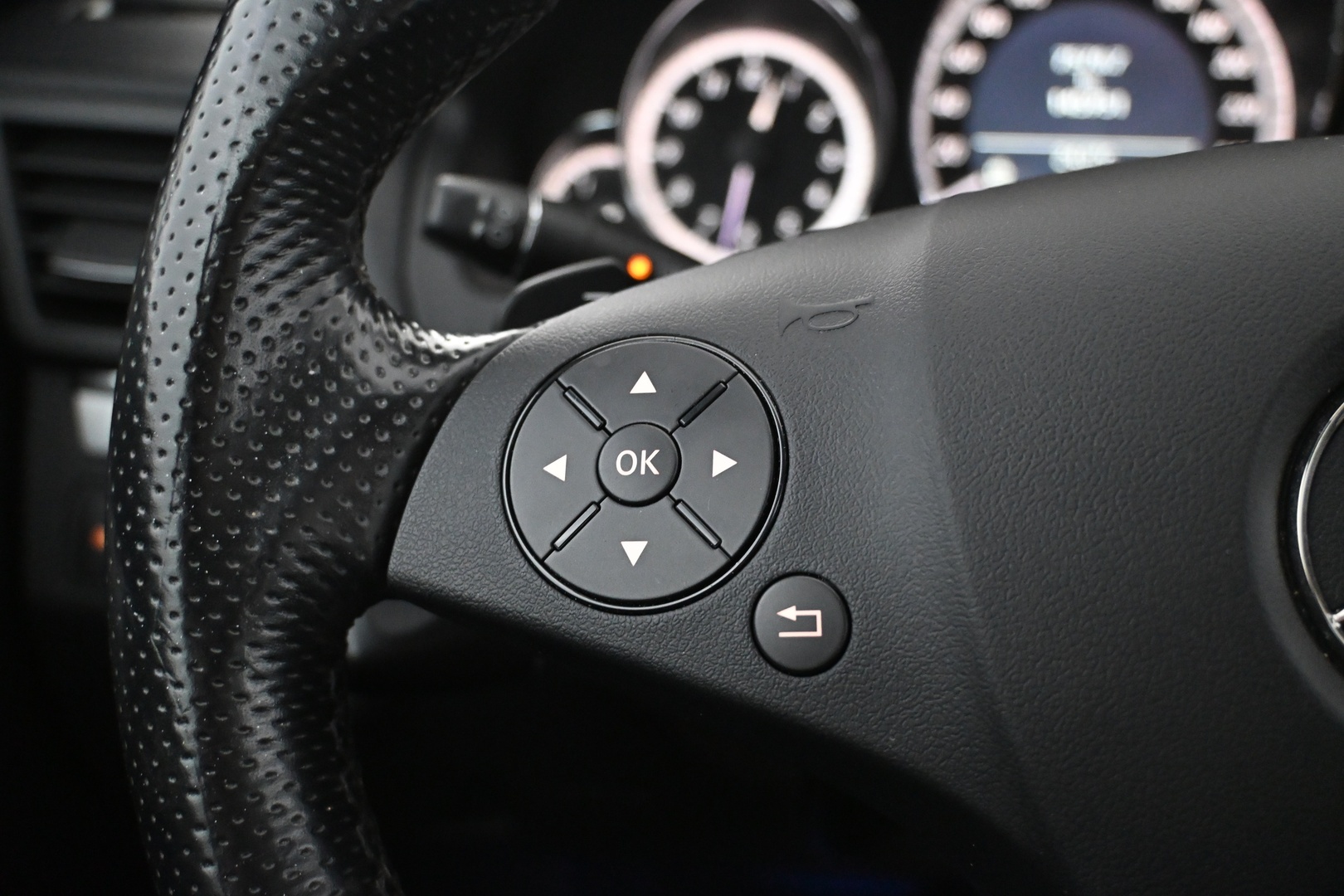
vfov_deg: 38.4
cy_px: 448
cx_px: 672
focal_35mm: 34
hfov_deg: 55.1
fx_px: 1288
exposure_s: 1/40
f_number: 4.2
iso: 4500
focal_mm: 23
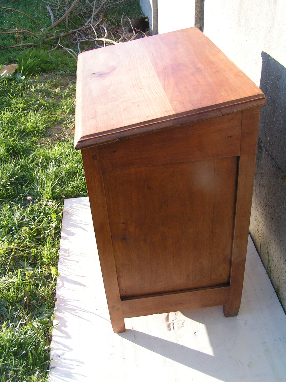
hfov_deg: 37.7
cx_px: 143
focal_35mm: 38
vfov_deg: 49.0
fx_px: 419
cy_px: 191
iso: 50
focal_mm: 5.8
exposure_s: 1/100
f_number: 4.5
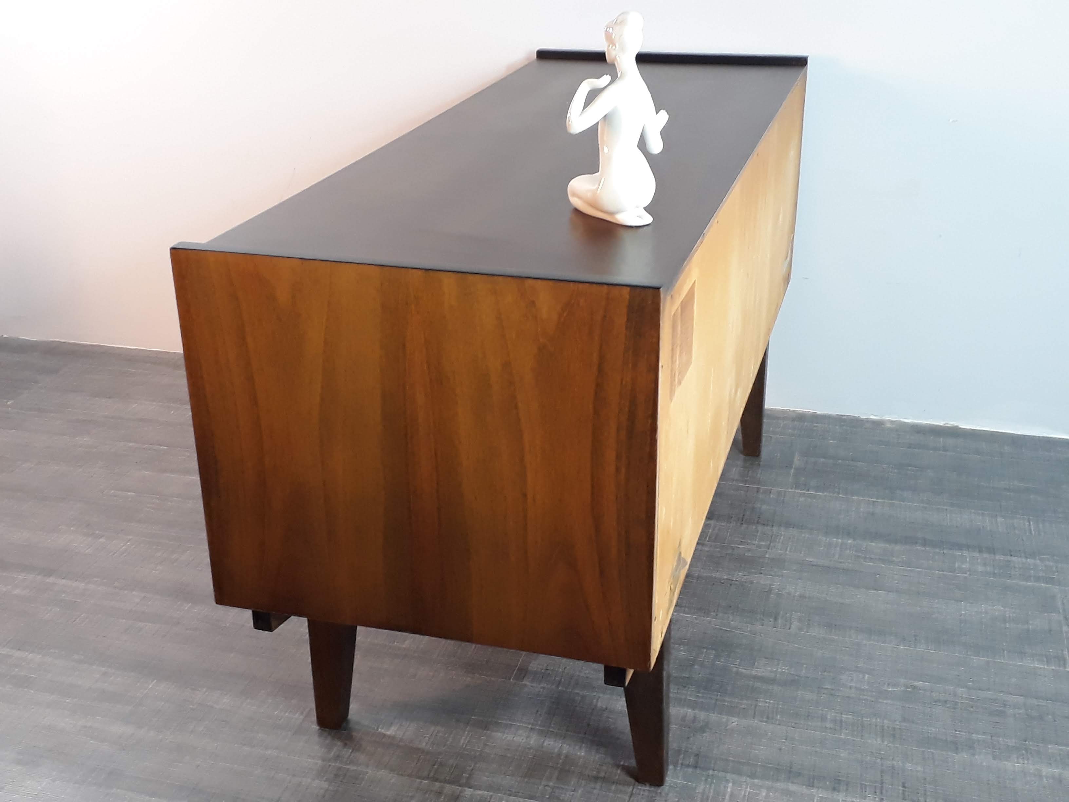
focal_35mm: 27
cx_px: 534
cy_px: 401
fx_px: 834
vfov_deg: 51.4
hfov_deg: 65.3
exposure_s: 1/25
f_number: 1.9
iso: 160
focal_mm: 3.6
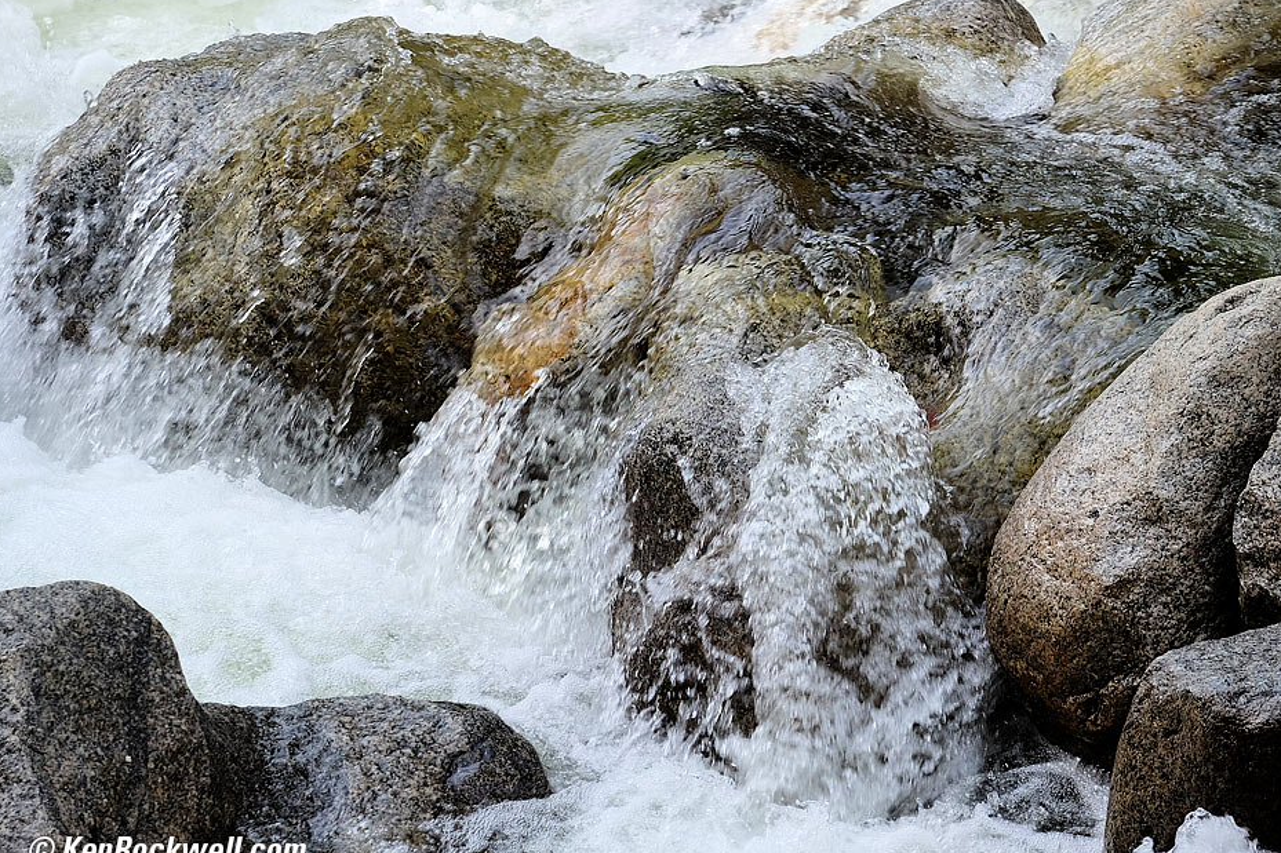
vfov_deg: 5.5
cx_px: 615
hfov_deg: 8.2
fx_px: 8965
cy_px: 410
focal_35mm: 252
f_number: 5.6
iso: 400
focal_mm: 156.1
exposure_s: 1/250
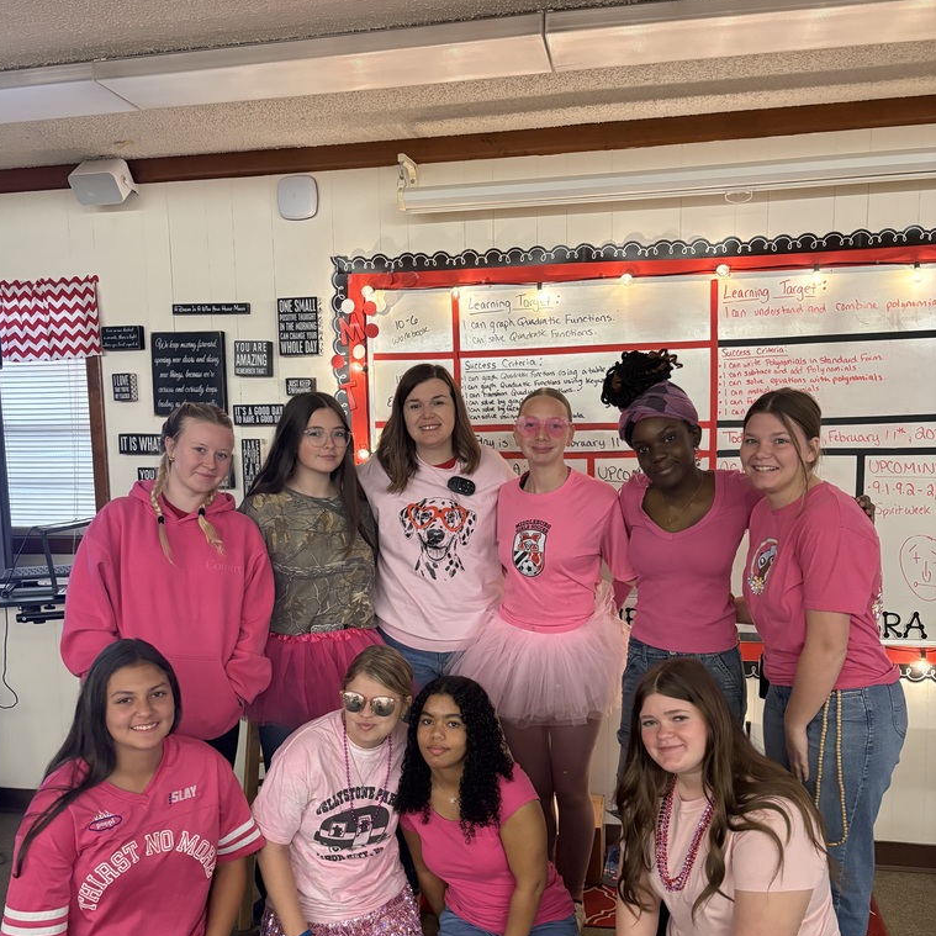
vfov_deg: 52.2
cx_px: 465
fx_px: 948
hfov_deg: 52.5
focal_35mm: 31
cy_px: 565
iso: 400
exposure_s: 1/60
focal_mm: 5.96
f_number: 1.6
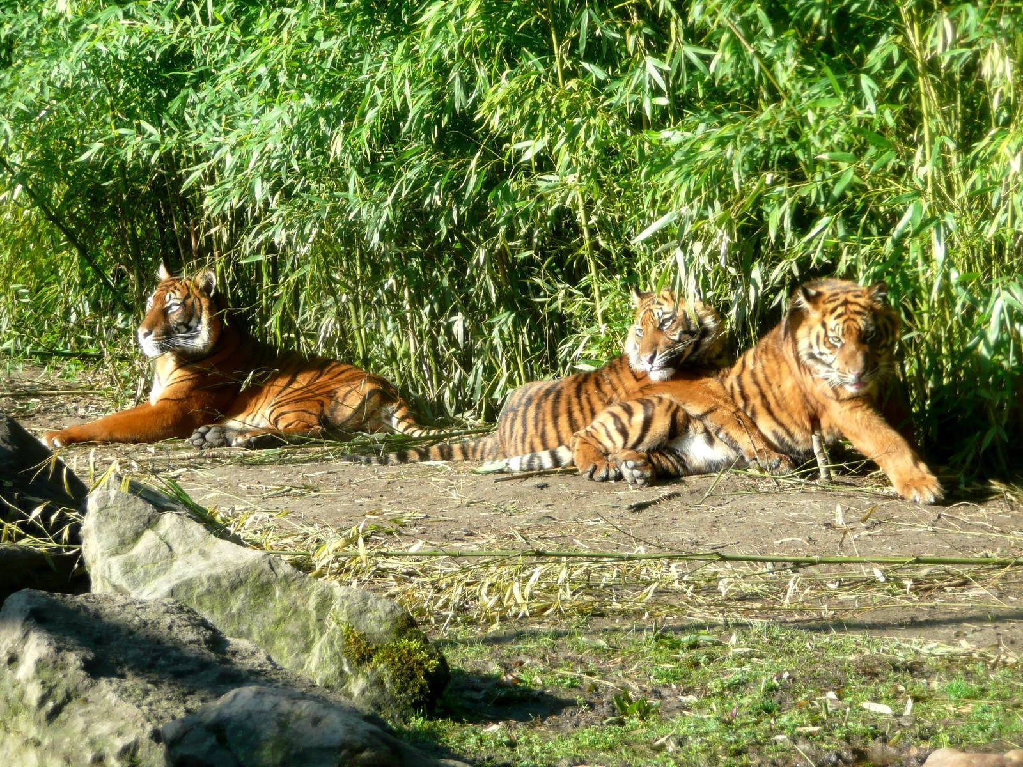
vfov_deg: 7.9
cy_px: 384
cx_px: 512
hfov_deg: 10.5
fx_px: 5585
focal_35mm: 189
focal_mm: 31
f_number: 4.8
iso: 100
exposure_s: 1/125
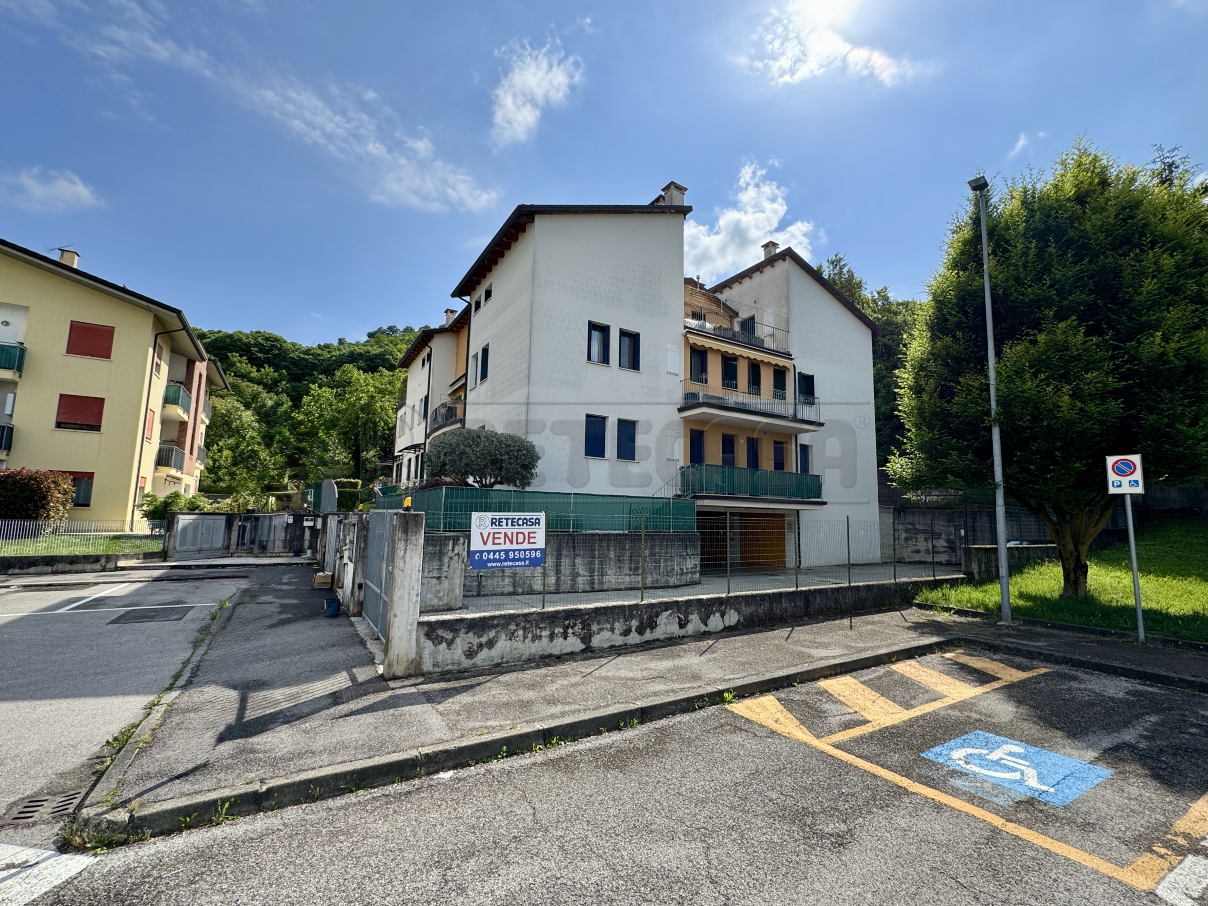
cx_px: 604
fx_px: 489
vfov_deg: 85.7
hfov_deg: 102.1
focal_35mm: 14
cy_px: 453
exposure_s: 1/1395
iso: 40
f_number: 2.2
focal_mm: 2.22
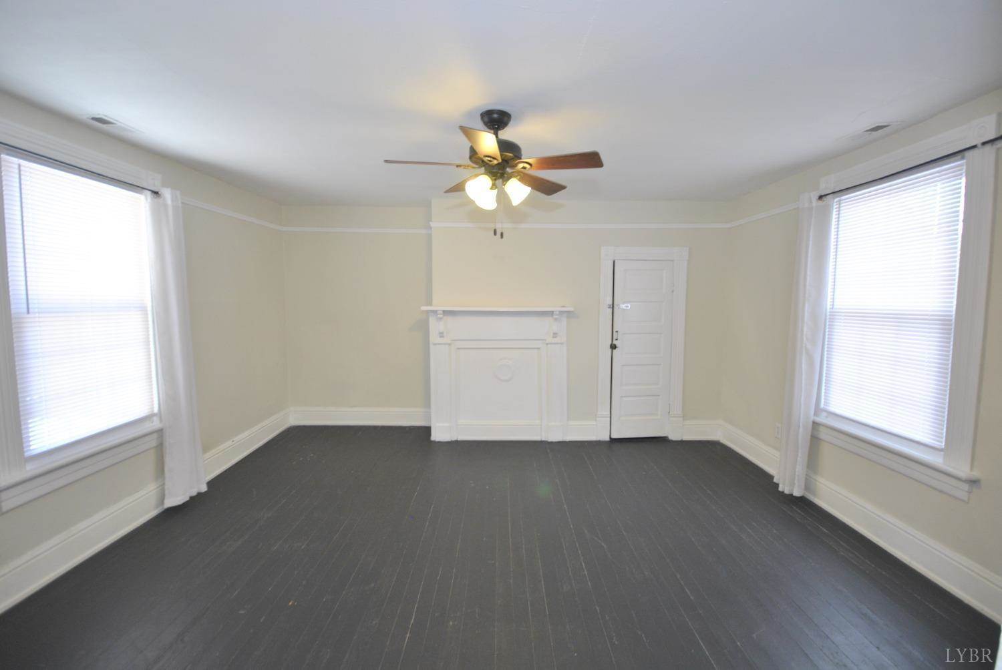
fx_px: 418
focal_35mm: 15
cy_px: 335
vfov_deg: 77.5
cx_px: 501
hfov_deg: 100.3
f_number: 4
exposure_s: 1/30
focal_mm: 10
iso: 220
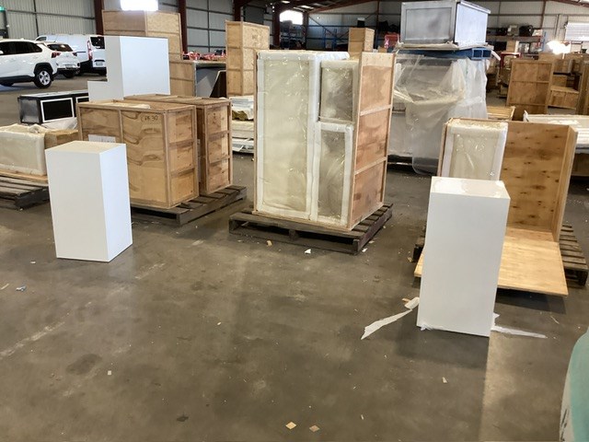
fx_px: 527
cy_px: 221
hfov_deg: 58.4
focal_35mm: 31
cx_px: 294
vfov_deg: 45.4
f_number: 2.4
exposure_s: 1/60
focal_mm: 3.3
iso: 250
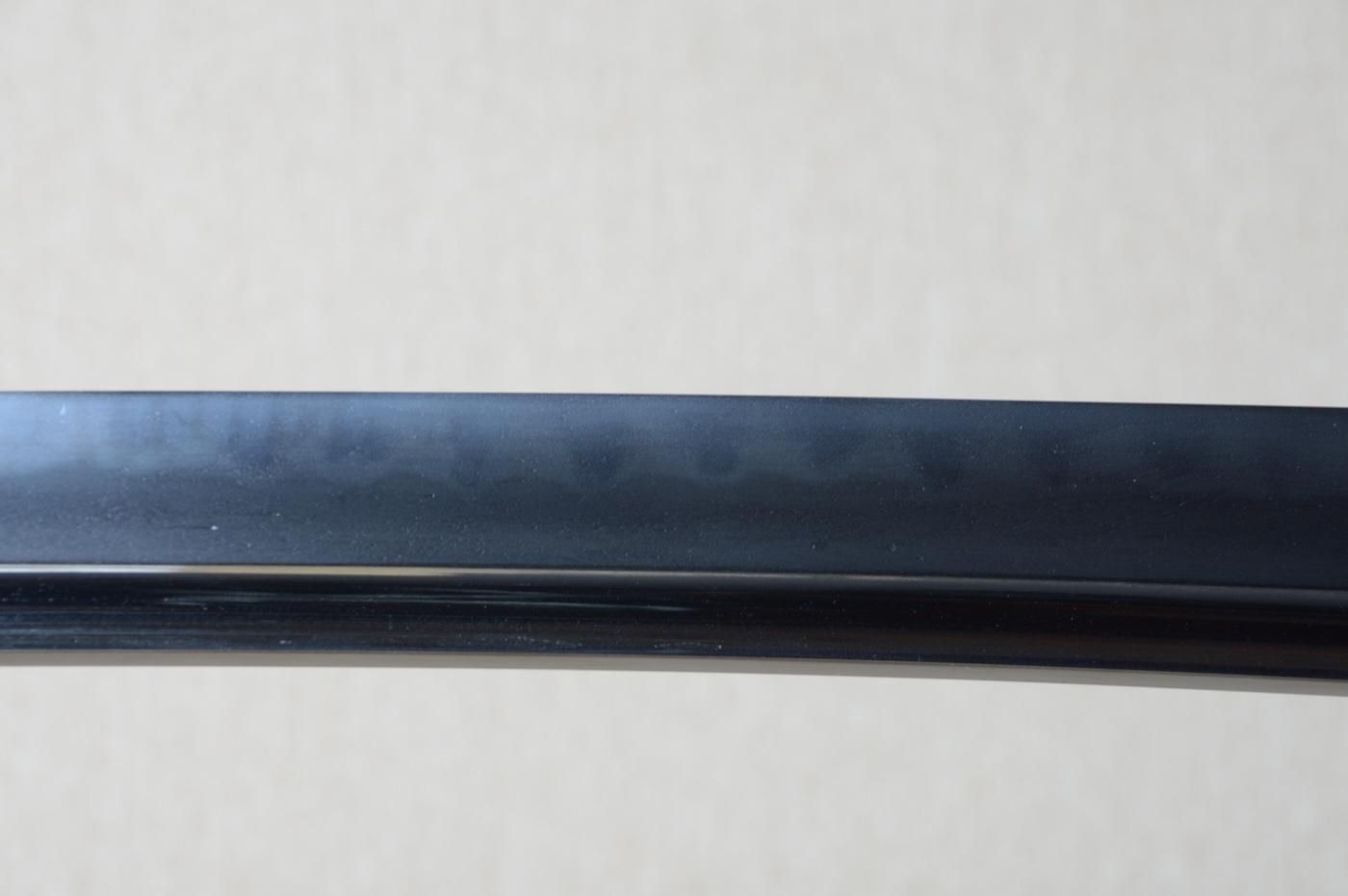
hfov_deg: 14.4
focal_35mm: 142
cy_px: 448
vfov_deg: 9.6
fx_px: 5331
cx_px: 674
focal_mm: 95
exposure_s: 1/2
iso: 400
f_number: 11
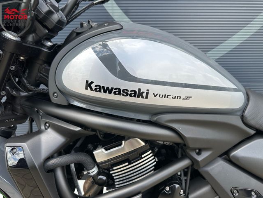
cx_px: 132
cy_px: 99
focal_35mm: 24
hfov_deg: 71.6
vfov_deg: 56.8
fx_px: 182
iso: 80
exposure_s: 1/980
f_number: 1.78
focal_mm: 6.86
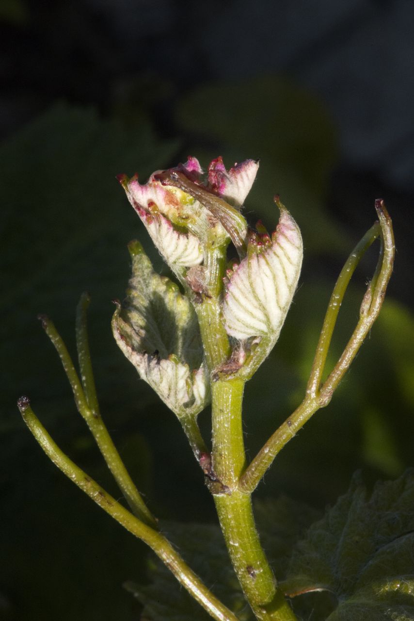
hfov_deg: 13.0
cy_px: 310
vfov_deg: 19.5
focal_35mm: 105
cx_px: 207
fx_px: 1810
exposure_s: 1/250
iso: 3200
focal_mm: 105
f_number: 40
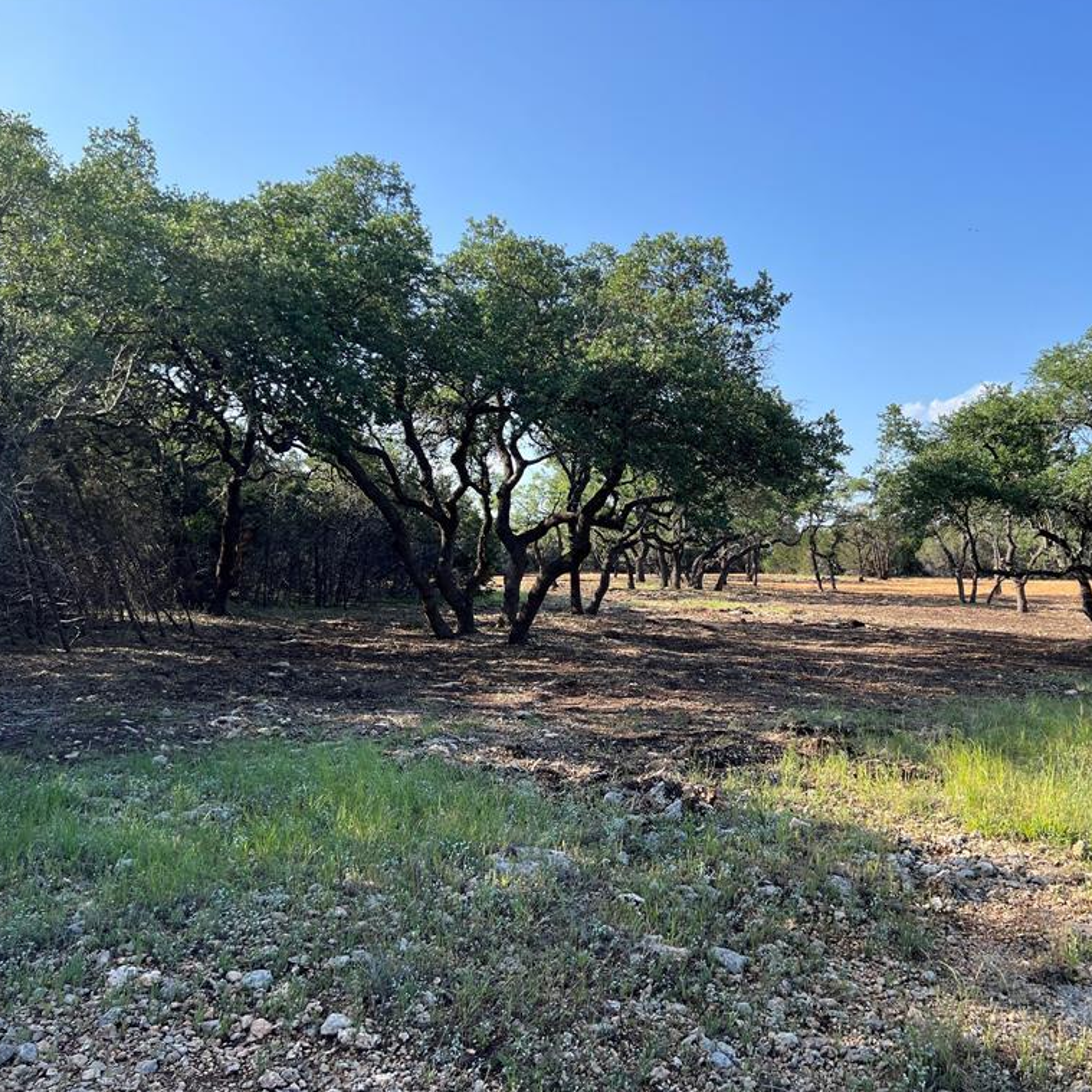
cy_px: 542
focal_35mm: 31
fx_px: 1106
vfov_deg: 52.5
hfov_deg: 52.3
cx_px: 634
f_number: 1.5
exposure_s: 1/1645
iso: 50
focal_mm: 5.7
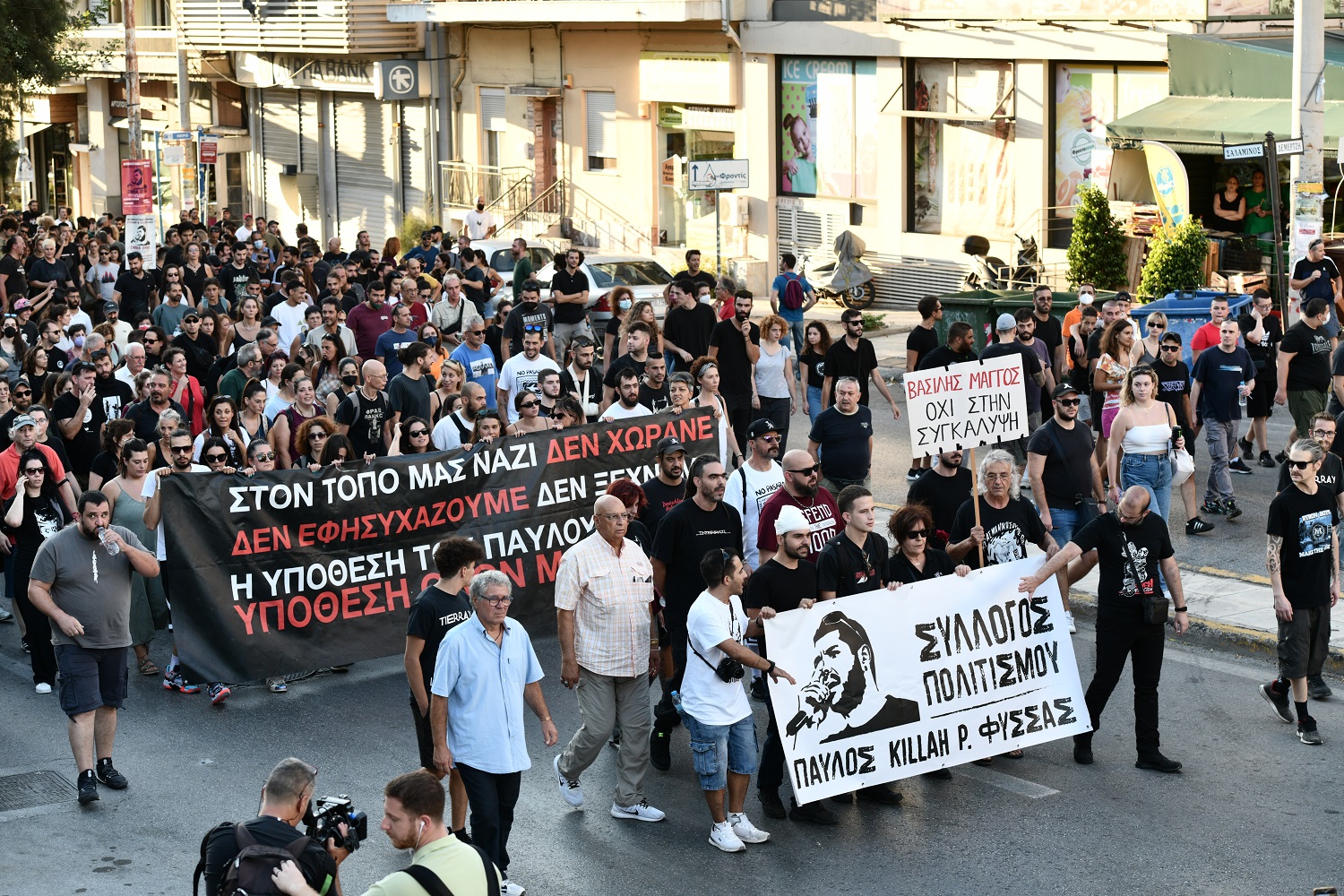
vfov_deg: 19.5
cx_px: 672
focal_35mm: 70
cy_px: 448
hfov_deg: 28.8
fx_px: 2613
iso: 400
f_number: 4.5
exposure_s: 1/200
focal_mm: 70
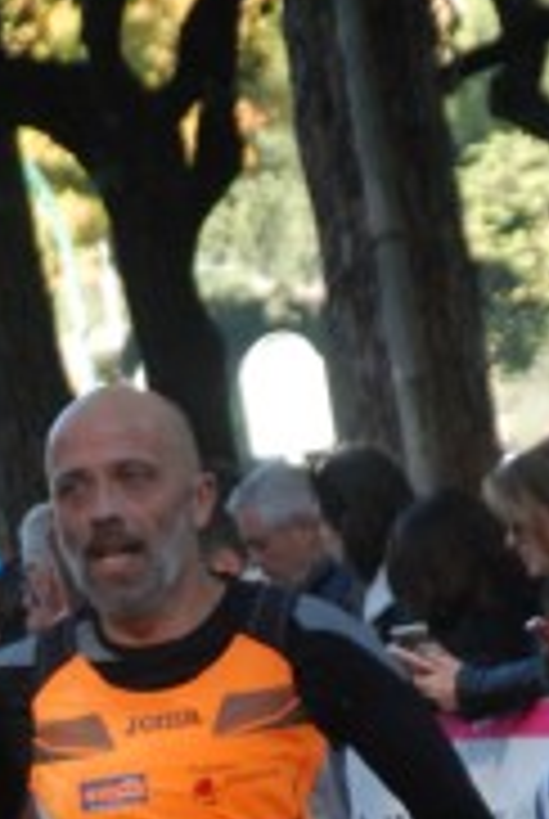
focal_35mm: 471
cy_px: 990
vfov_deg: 4.4
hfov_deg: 2.9
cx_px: 385
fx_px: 10725
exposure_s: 1/400
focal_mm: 95
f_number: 5.6
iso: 1000
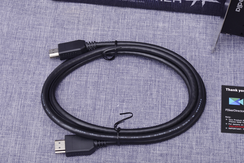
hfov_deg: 19.4
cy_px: 82
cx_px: 122
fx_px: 712
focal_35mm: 105
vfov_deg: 13.1
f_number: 16
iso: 400
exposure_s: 1/160
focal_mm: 105
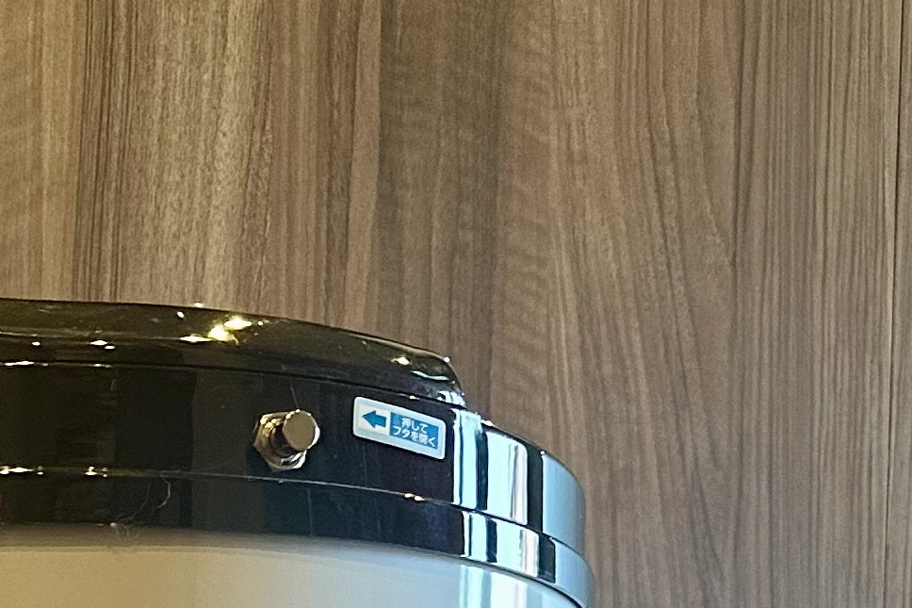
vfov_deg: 11.3
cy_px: 1388
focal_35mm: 104
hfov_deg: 19.2
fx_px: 2634
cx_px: 52
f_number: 1.78
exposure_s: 1/50
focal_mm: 6.86
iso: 250
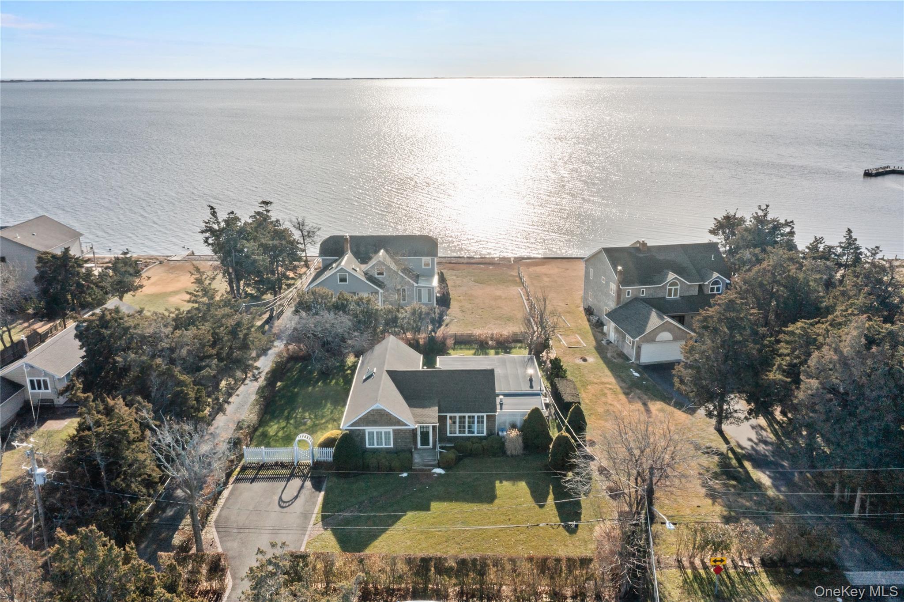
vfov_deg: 46.4
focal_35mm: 28
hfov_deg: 65.5
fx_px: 703
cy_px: 301
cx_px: 452
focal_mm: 10.26
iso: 100
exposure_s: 1/320
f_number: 11
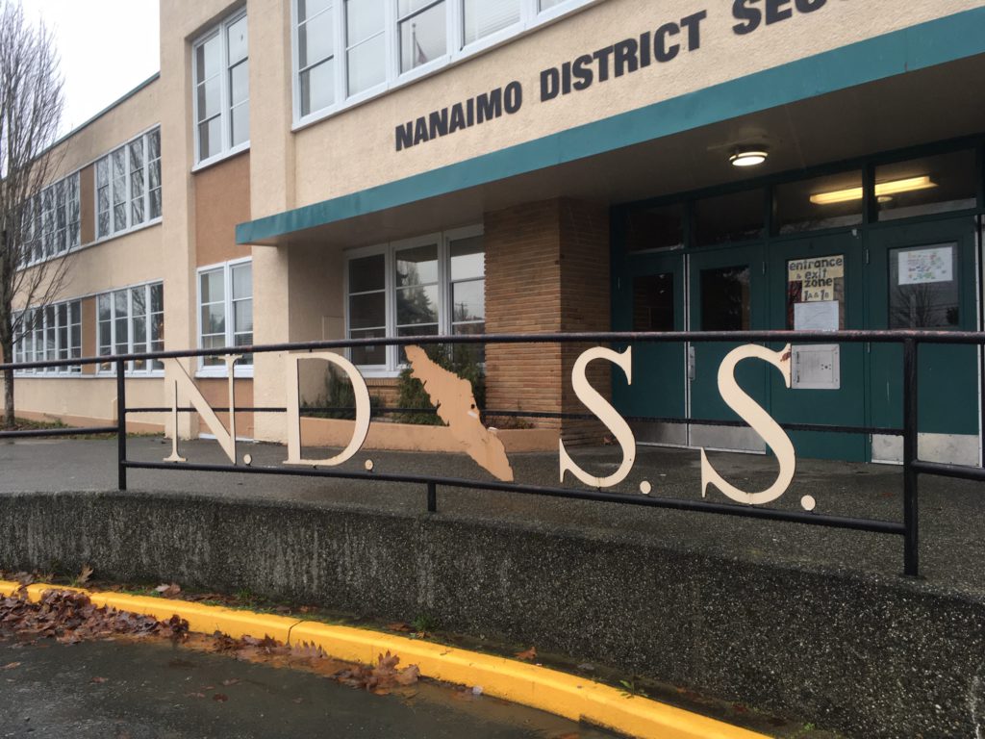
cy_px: 370
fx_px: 825
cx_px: 492
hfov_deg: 61.7
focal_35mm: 29
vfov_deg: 48.2
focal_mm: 4.15
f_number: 2.2
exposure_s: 1/120
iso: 40
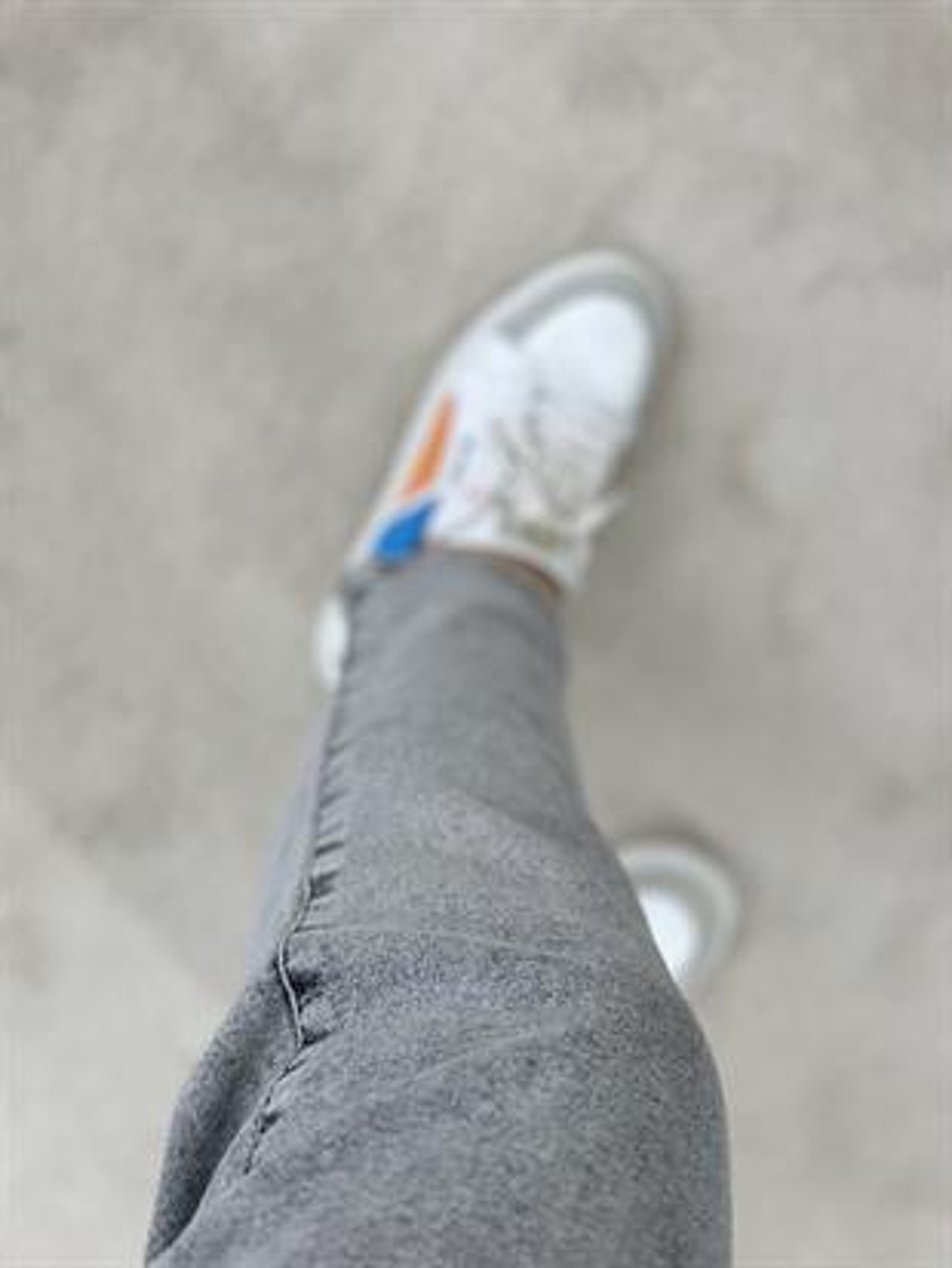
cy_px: 634
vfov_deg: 39.6
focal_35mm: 48
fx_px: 1759
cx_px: 476
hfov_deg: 30.3
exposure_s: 1/247
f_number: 1.78
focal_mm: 6.86
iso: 80
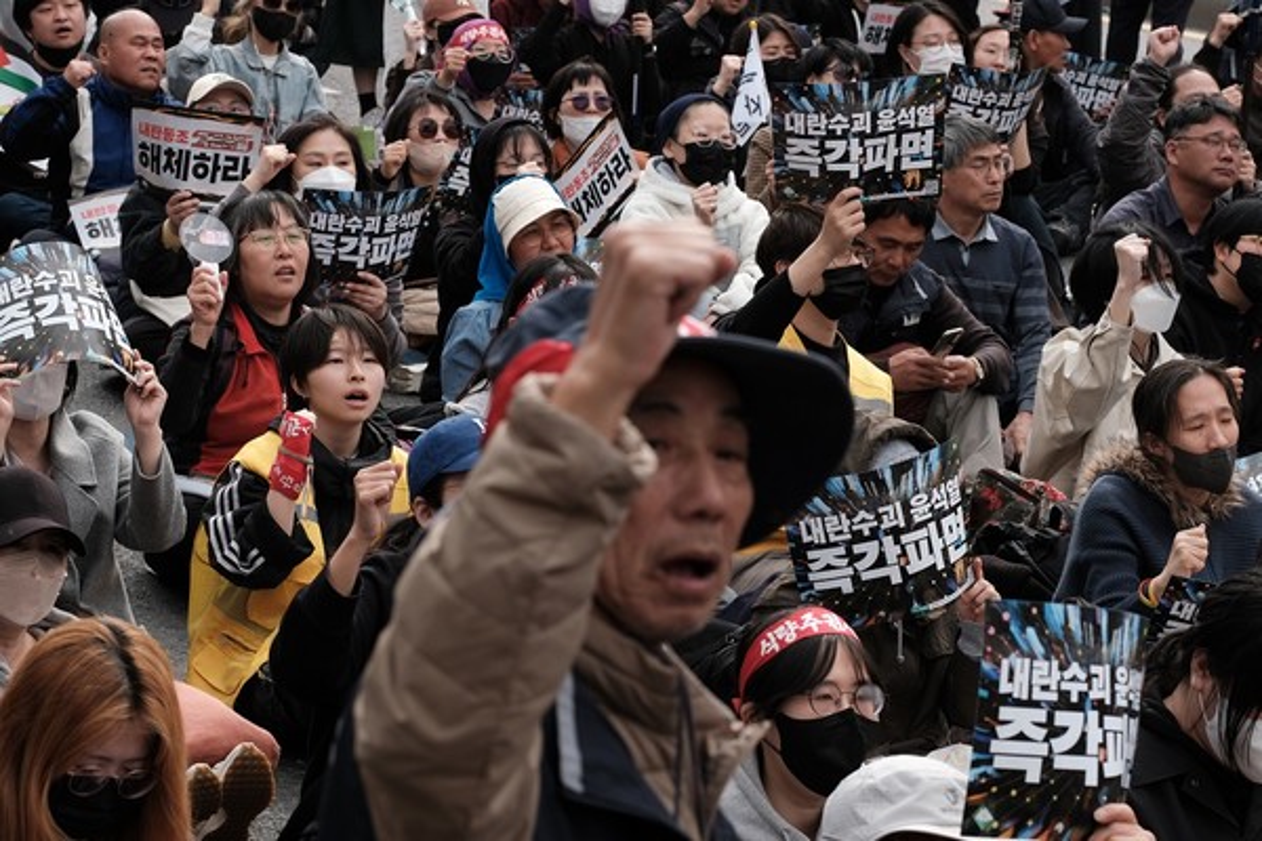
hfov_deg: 15.2
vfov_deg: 10.2
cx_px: 631
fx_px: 4732
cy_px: 420
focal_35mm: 135
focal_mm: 90
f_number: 9
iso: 800
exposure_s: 1/400
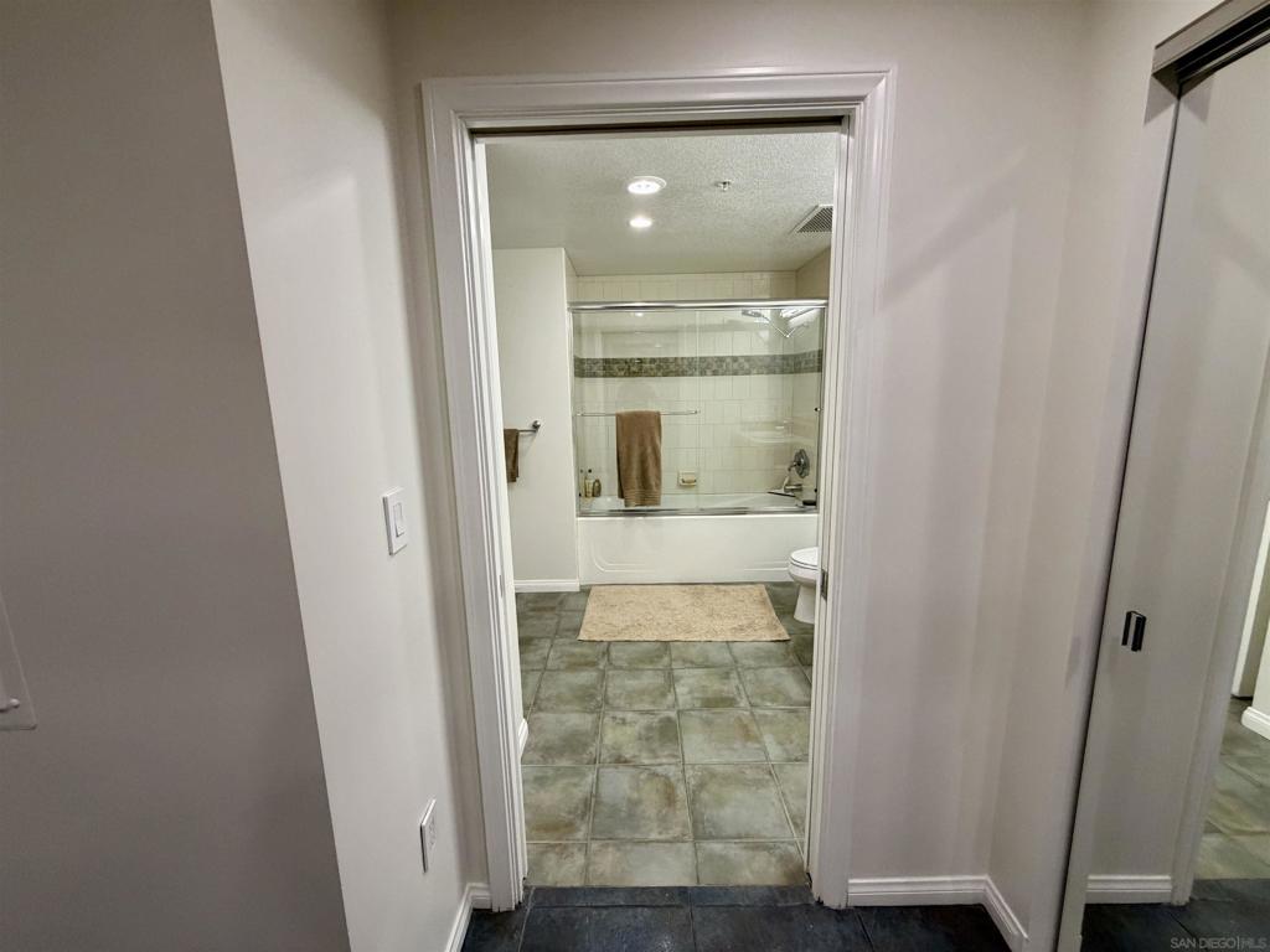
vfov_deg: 85.7
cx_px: 635
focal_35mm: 14
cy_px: 476
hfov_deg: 102.1
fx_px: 514
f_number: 2.2
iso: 320
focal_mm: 2.22
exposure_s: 1/120
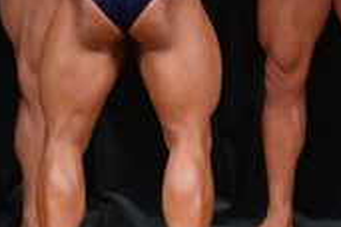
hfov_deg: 2.0
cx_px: 577
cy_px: -50
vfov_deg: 1.3
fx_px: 9680
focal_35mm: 1022
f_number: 5.6
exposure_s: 1/400
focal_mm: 150
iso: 4000
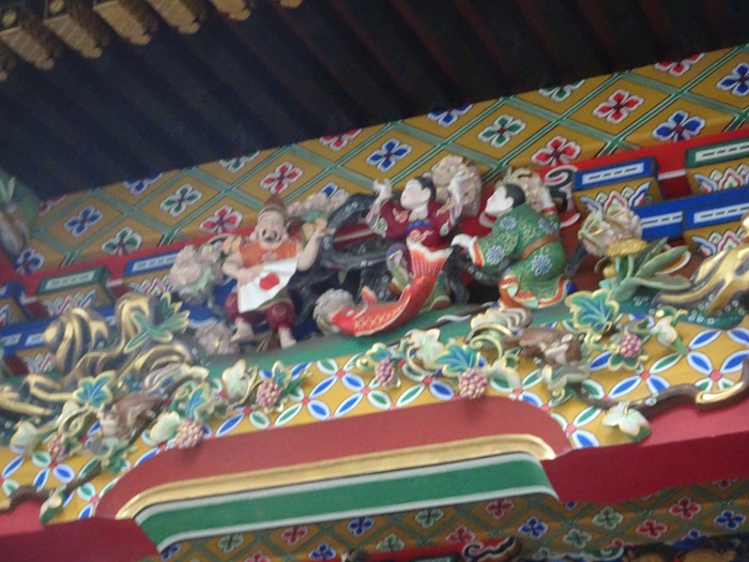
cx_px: 374
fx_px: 1731
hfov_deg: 24.4
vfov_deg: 18.4
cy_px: 281
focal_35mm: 80
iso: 1600
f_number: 5
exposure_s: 1/15
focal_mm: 13.69
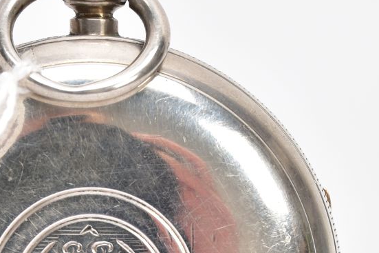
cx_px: 77
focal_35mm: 343
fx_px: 3610
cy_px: 285
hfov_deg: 6.0
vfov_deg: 4.0
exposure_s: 1/100
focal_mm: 70
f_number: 9
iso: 100
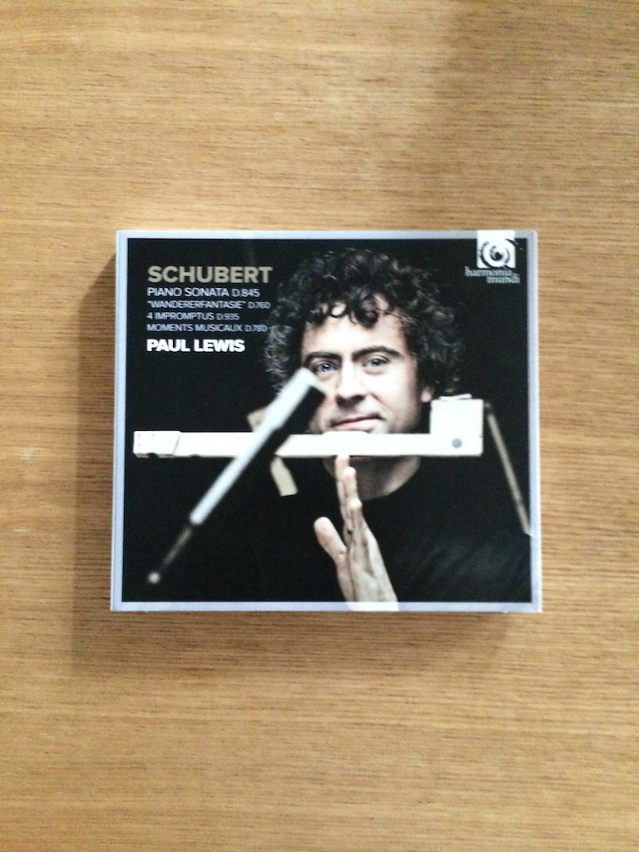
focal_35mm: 30
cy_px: 426
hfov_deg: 46.8
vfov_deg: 60.0
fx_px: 738
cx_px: 320
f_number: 2.2
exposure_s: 1/15
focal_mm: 4.12
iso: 800
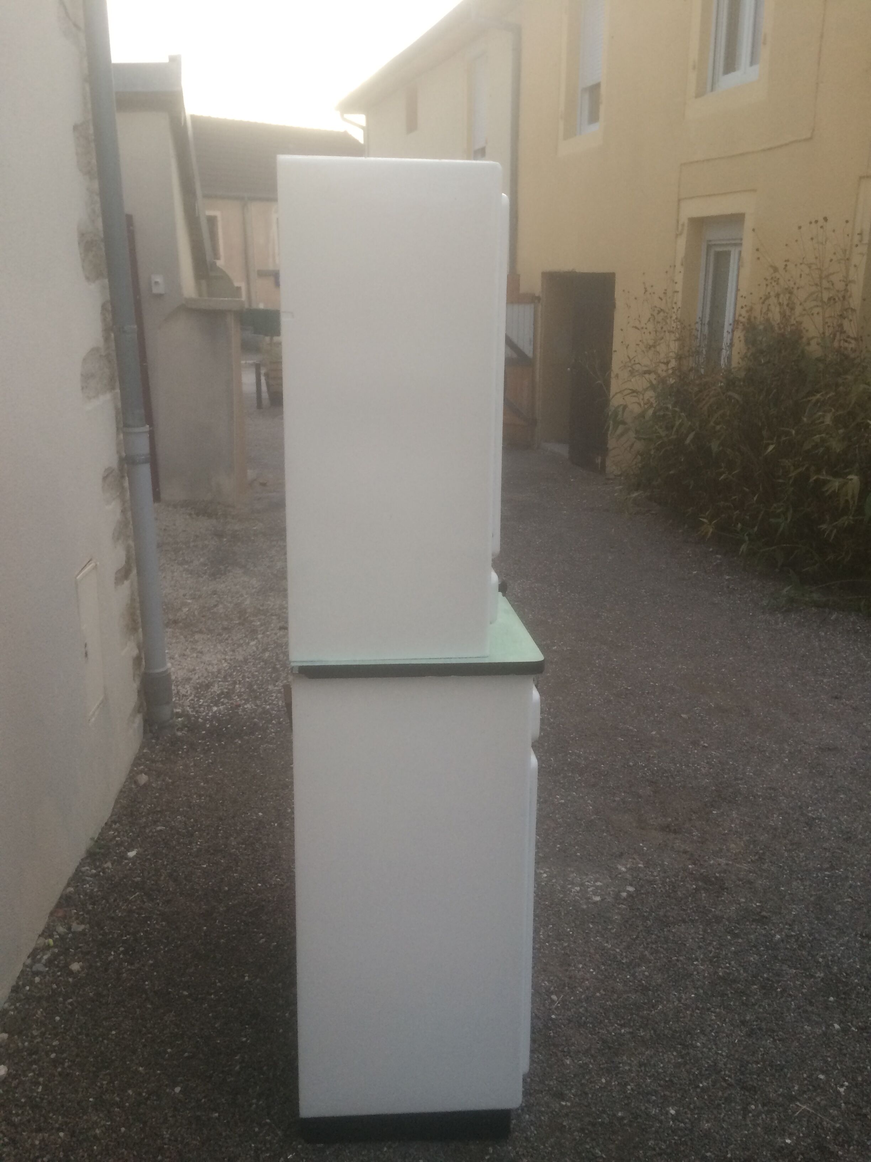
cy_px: 581
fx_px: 973
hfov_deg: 48.2
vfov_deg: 61.7
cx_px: 436
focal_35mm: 29
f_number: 2.2
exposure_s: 1/33
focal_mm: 4.15
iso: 50
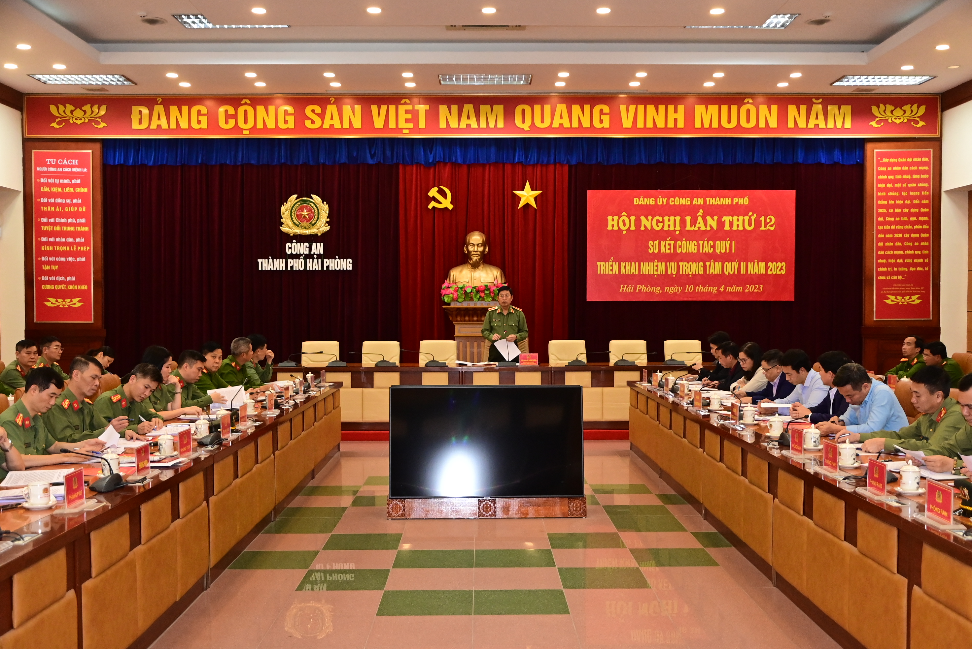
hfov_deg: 51.9
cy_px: 324
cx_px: 486
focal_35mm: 37
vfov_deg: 36.0
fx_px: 1000
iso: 2500
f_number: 4.5
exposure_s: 1/200
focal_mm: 25
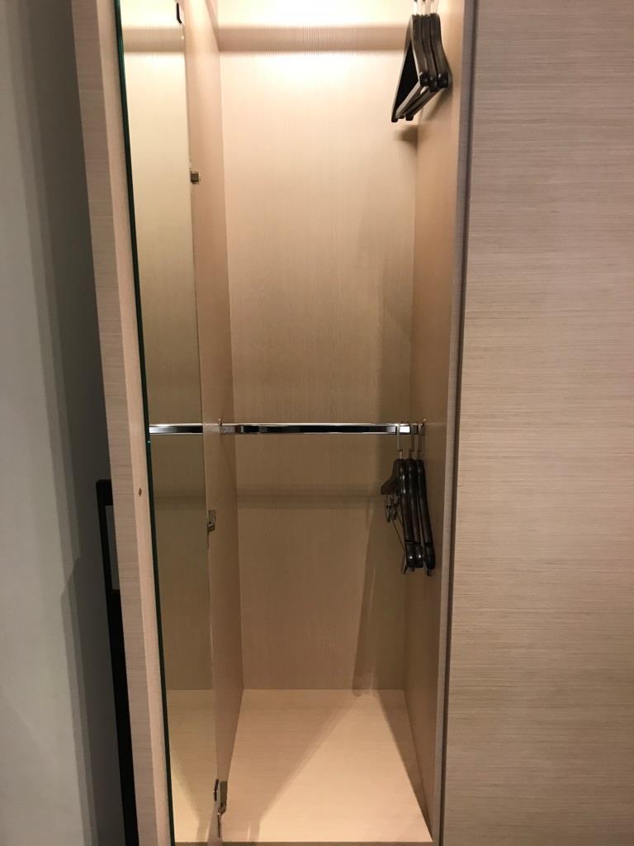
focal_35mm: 28
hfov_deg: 49.7
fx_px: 684
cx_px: 317
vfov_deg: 63.4
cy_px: 423
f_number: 1.8
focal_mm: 3.99
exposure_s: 1/15
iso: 40
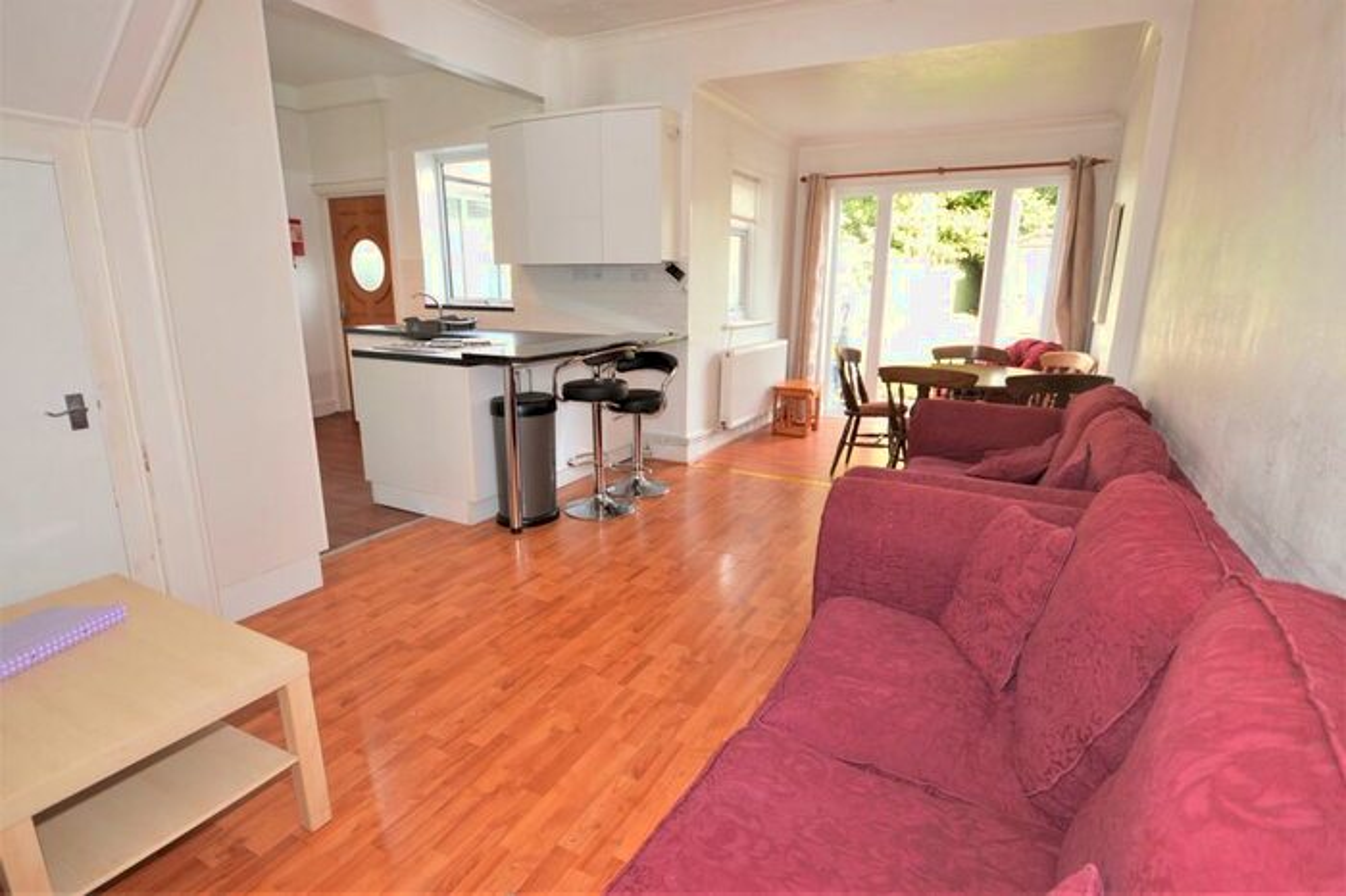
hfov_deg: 95.0
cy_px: 448
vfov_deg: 72.0
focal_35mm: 16
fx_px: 617
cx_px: 673
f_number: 4.2
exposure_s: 1/60
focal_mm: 11
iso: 640
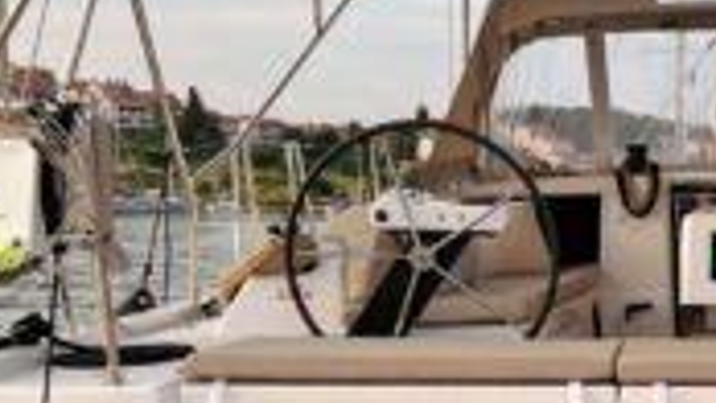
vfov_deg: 15.7
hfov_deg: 26.0
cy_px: 374
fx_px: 1443
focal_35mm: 76
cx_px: 763
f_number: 1.5
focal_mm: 5.7
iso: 50
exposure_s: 1/791
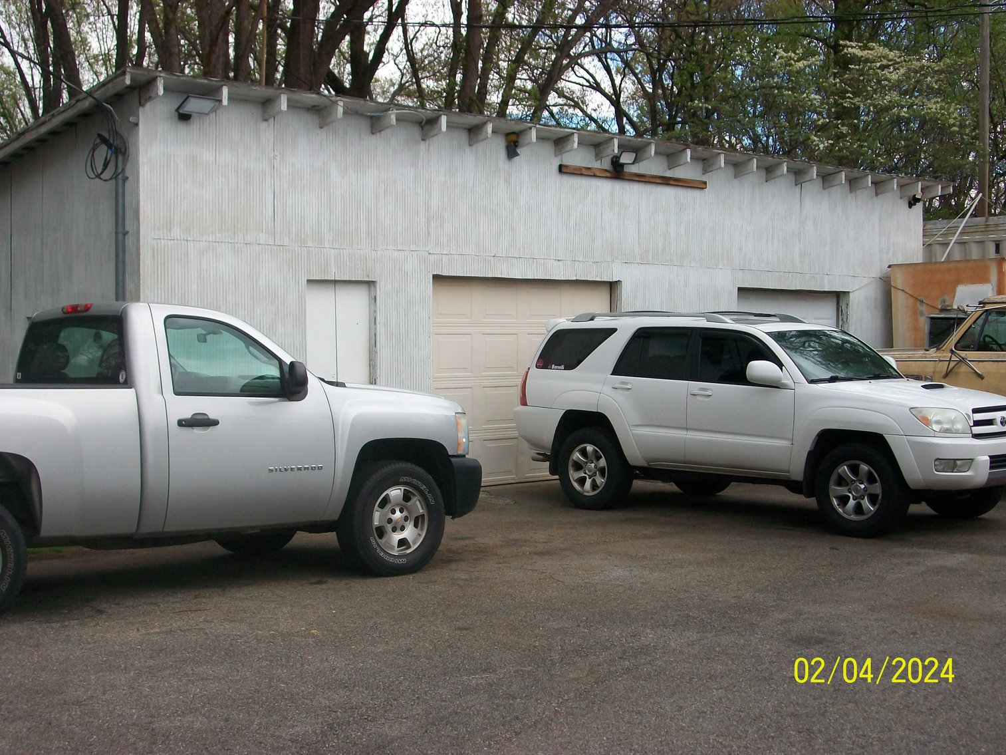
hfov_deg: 36.2
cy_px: 378
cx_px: 503
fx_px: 1540
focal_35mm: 53
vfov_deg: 27.5
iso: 80
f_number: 3.6
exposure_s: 1/500
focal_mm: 8.8
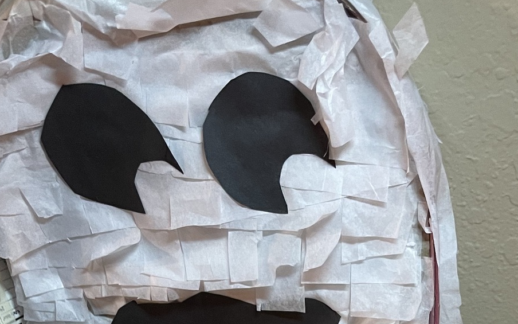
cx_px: 378
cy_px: 548
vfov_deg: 17.9
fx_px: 861
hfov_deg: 32.9
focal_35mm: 61
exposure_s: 1/60
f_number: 1.6
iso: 320
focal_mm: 4.2
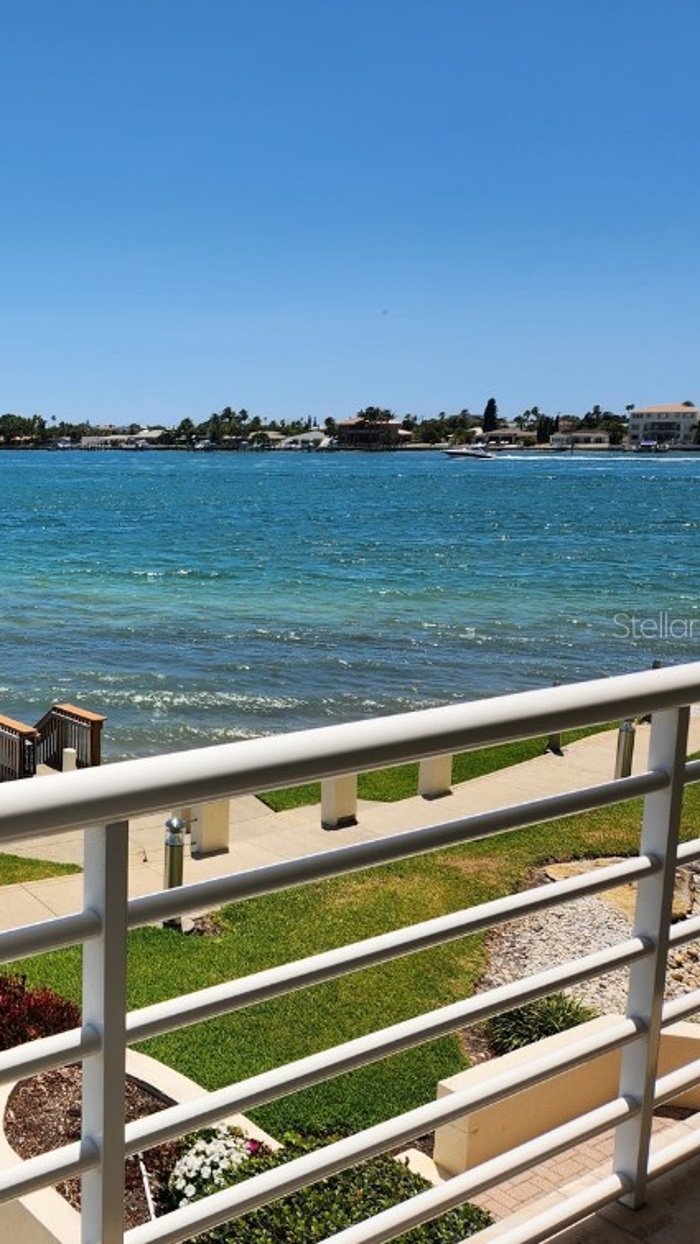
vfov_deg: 58.0
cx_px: -76
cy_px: 624
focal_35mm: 34
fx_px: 1121
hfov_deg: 30.8
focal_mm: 5.4
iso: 20
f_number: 1.8
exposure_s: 1/2790
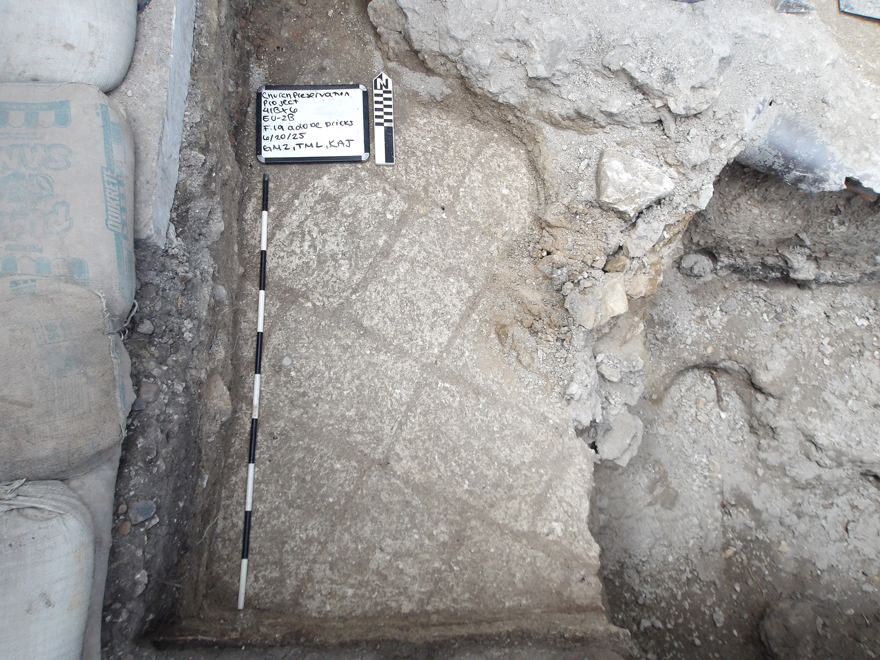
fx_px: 686
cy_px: 330
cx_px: 440
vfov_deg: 51.4
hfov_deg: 65.3
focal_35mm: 27
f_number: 10.4
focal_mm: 4.9
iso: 259
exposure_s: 1/60
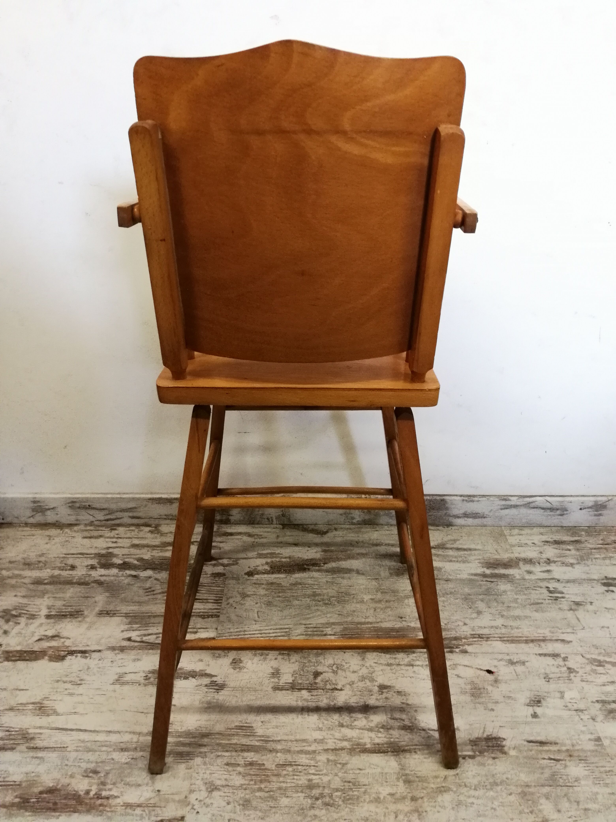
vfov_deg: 71.6
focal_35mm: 24
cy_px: 411
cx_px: 308
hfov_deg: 56.8
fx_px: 569
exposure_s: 1/50
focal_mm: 2.38
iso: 125
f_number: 2.2
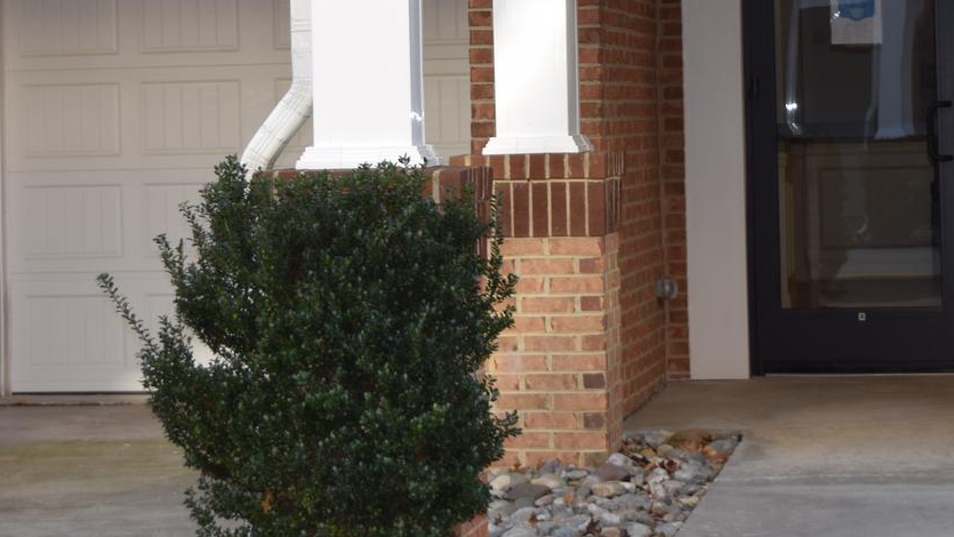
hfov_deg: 16.4
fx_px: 3314
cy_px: -108
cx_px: 516
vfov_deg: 9.1
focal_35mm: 131
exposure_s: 1/125
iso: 125
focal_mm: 34
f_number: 5.6
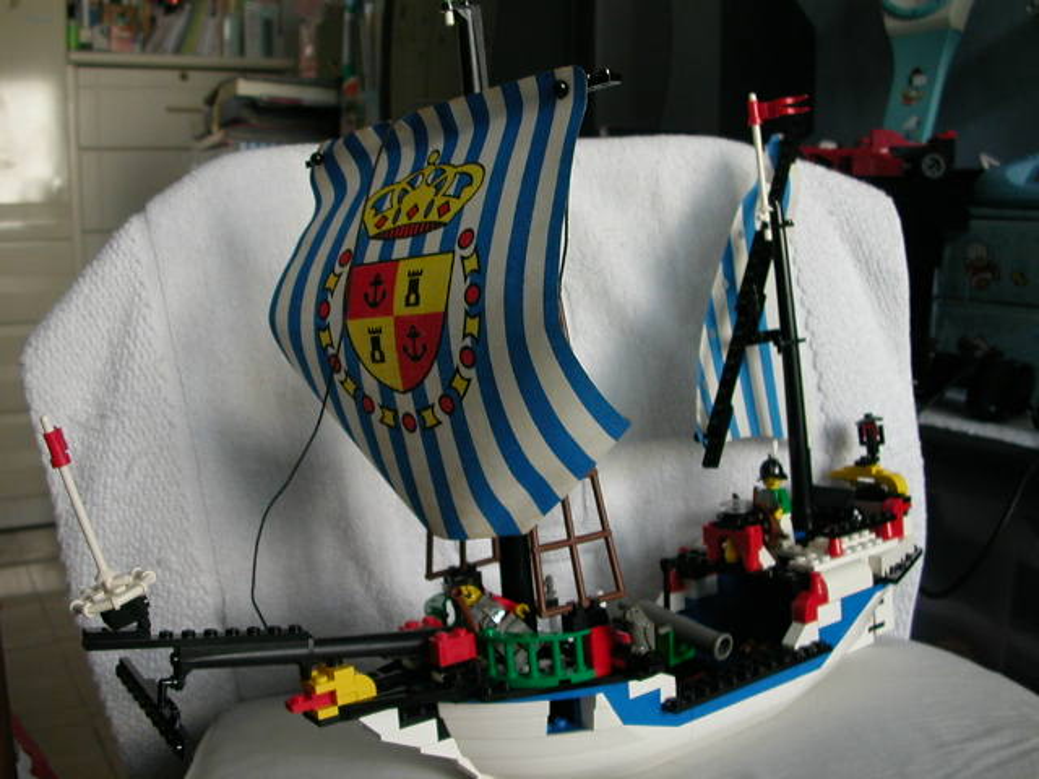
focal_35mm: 37
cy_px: 390
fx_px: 1111
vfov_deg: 38.7
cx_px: 520
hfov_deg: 50.1
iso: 115
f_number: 2.7
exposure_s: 1/30.1
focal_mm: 5.6
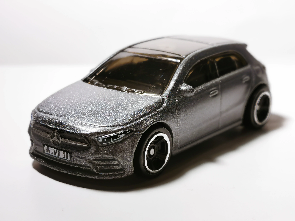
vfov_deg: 18.9
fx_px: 665
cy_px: 110
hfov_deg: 25.0
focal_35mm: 78
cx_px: 148
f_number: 1.8
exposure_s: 1/100
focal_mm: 5.58
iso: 100
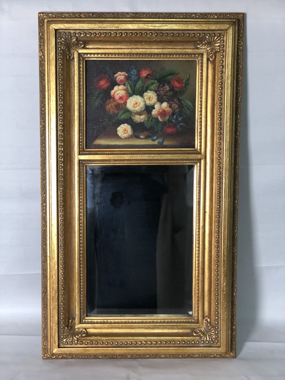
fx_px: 571
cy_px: 190
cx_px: 142
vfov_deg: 36.8
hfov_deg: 28.0
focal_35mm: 52
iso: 160
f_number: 2.4
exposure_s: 1/25
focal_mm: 6
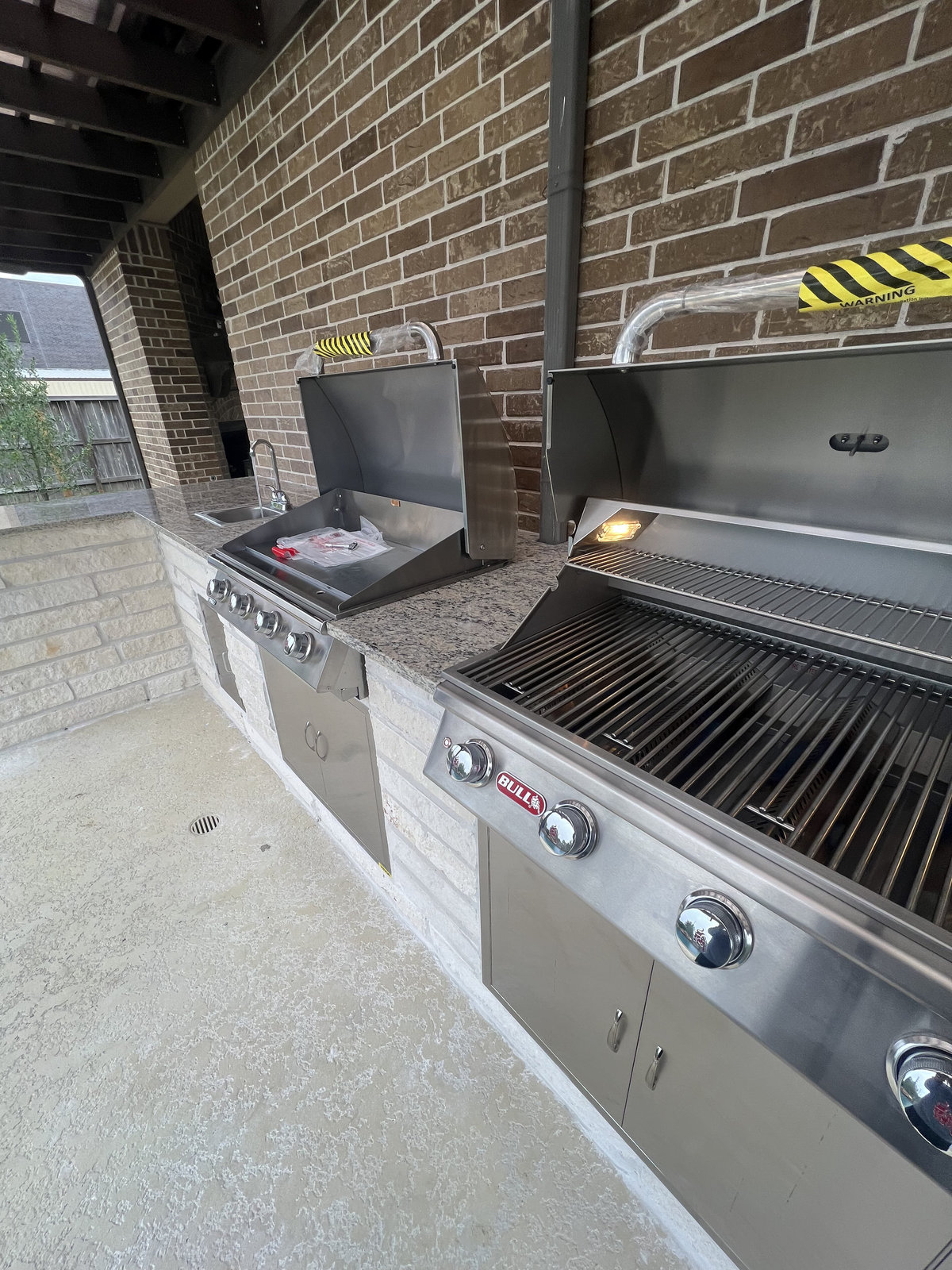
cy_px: 635
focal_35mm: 13
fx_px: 477
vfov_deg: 106.2
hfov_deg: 89.9
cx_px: 476
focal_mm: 1.57
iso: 40
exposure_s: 1/120
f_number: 1.8
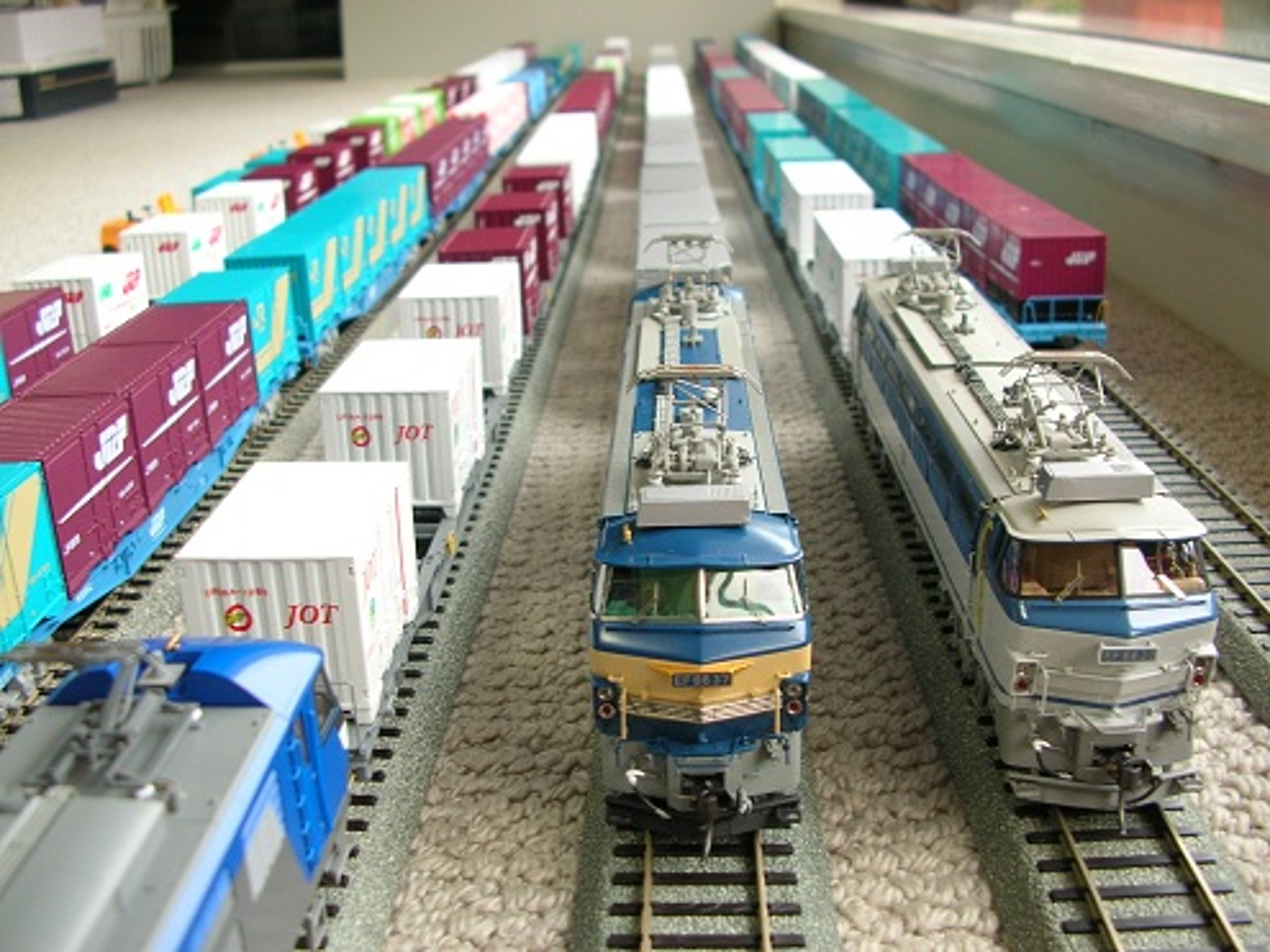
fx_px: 1284
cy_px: 476
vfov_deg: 40.7
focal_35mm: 35
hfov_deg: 52.6
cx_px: 635
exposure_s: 1/19.2
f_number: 2.8
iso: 50
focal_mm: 5.8
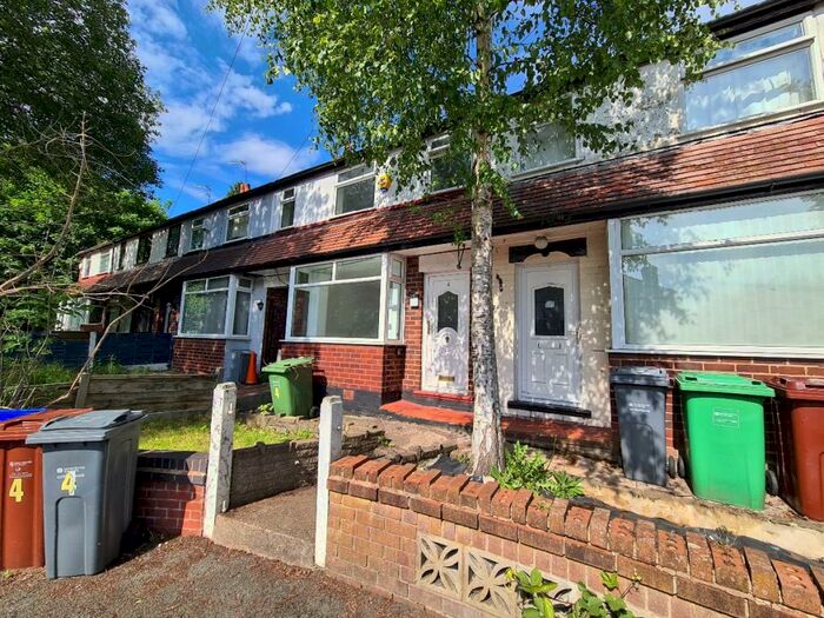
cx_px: 412
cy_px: 309
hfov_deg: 106.2
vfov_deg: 89.9
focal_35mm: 13
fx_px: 309
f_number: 2.2
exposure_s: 1/1340
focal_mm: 2.22
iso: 64
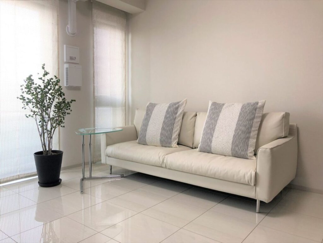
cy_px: 122
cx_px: 162
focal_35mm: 28
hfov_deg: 63.4
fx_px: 261
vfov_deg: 49.7
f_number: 1.8
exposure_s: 1/75
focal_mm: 4
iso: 32
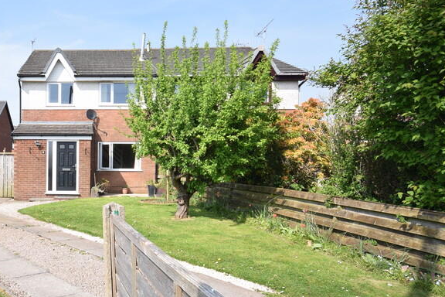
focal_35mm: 32
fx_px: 396
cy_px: 167
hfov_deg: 52.2
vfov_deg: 41.0
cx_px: 51
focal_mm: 12
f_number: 9
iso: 200
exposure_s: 1/320
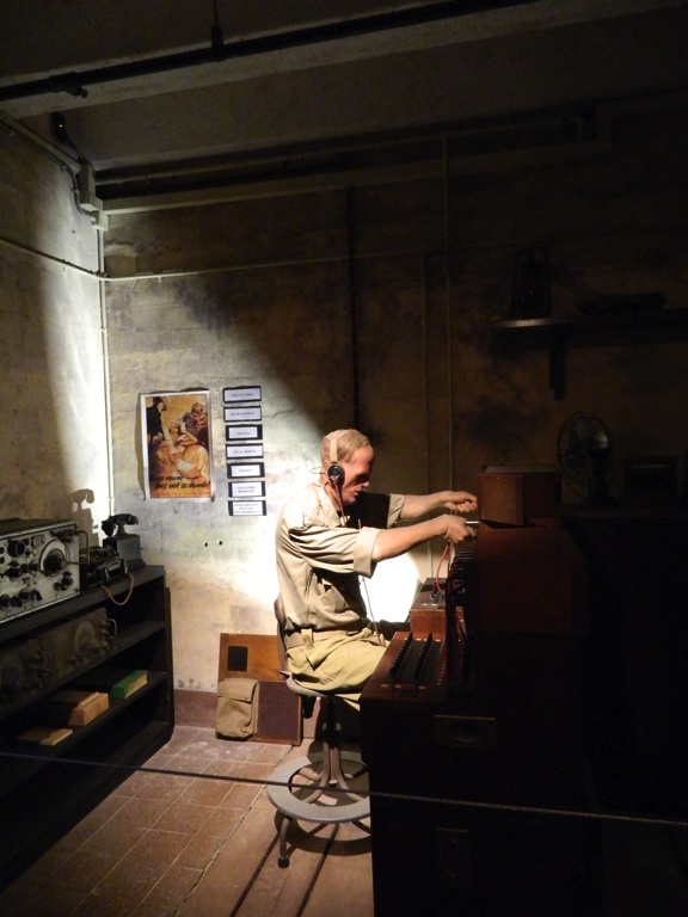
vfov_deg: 69.4
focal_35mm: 25
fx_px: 663
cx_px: 344
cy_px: 458
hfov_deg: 54.9
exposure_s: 1/8
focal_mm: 4.5
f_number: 3.1
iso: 800
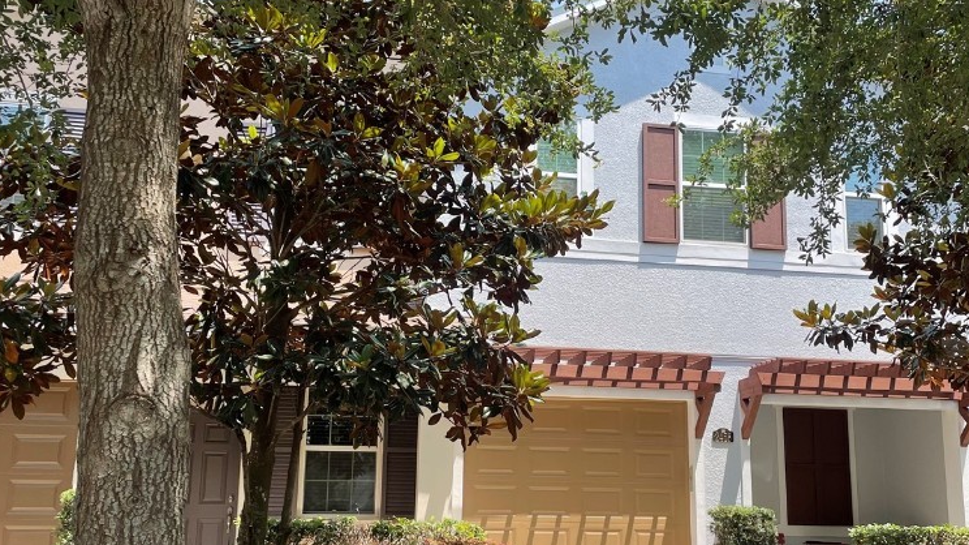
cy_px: 332
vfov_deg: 30.3
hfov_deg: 51.6
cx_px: 508
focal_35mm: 39
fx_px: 1002
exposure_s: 1/910
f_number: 1.6
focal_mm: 4.2
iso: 32
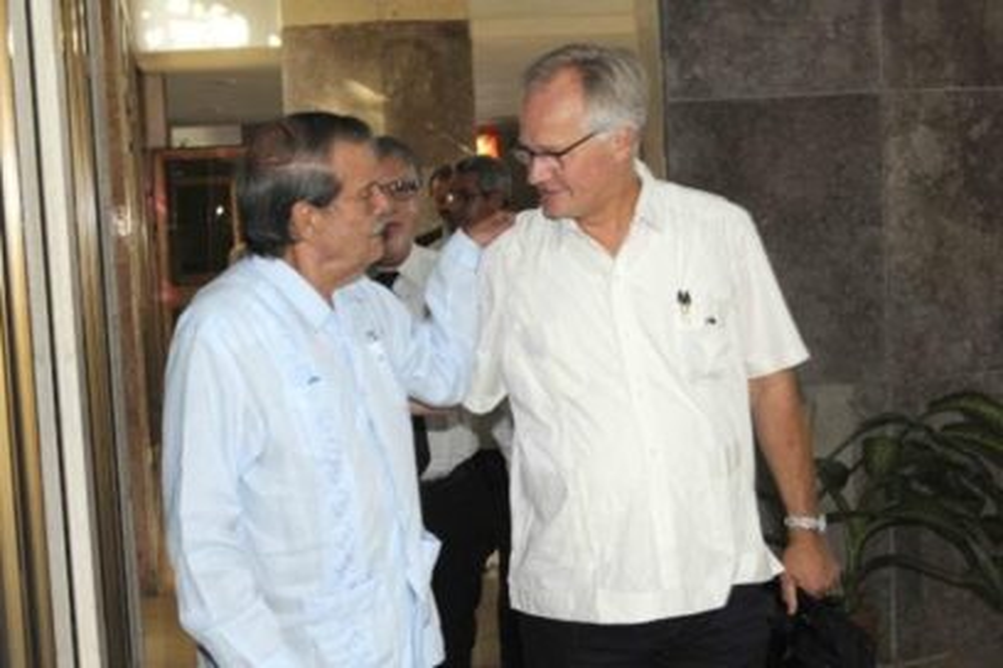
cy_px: 334
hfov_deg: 43.6
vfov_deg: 29.9
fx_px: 1254
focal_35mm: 45
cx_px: 502
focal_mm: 30
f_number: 5.6
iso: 640
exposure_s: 1/60
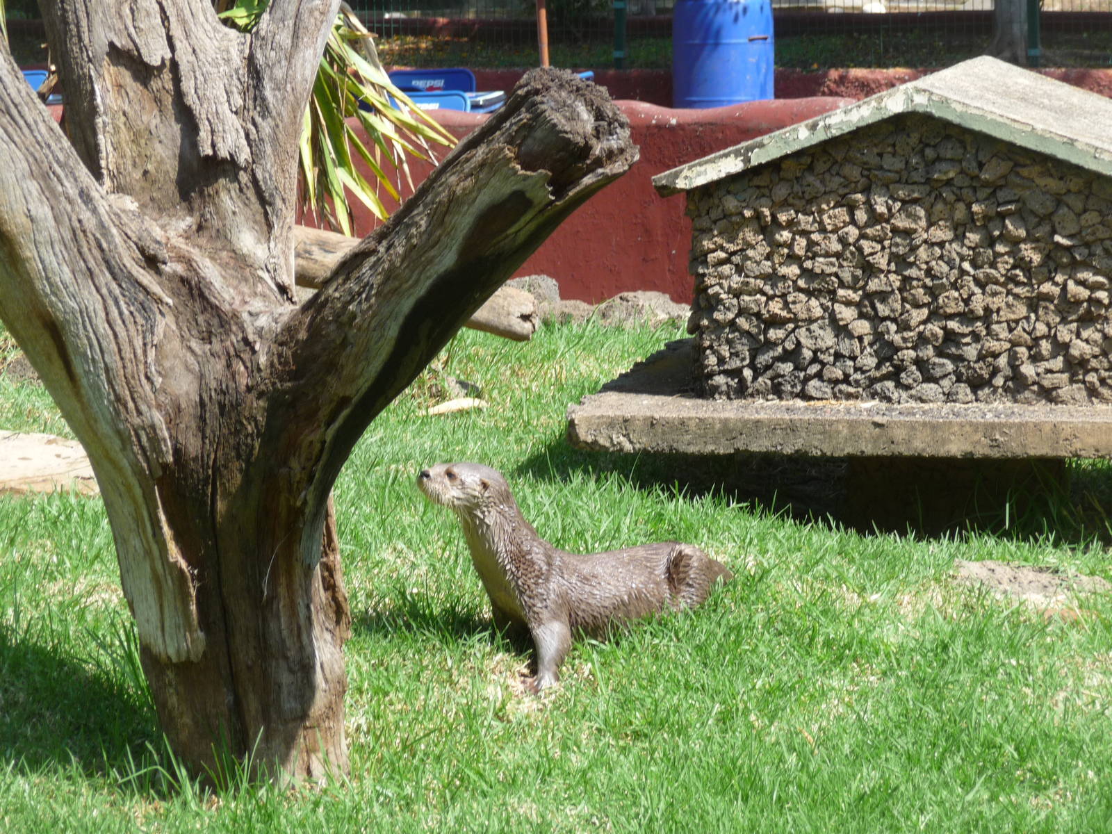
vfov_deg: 10.5
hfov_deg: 14.0
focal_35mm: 141
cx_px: 556
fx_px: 4529
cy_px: 417
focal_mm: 24.1
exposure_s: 1/250
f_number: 4.8
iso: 100
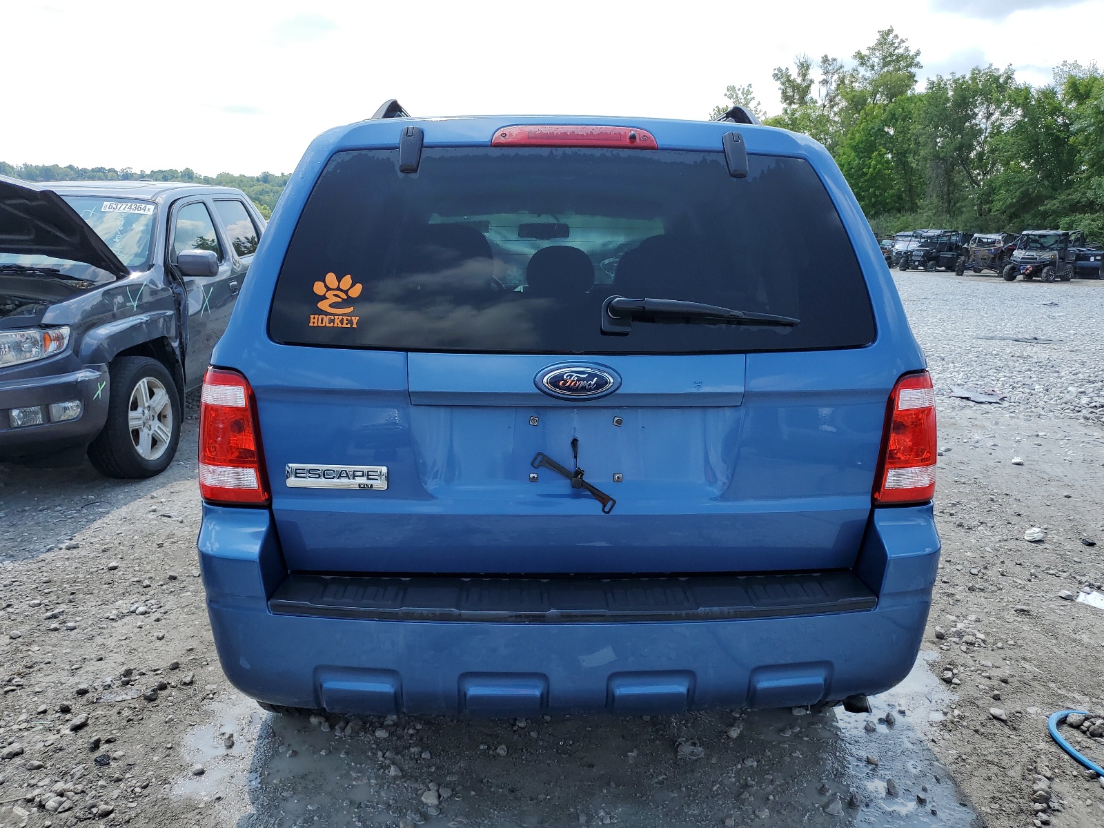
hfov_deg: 67.3
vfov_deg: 53.1
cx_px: 552
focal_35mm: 26
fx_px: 829
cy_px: 414
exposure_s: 1/2000
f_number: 1.5
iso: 50
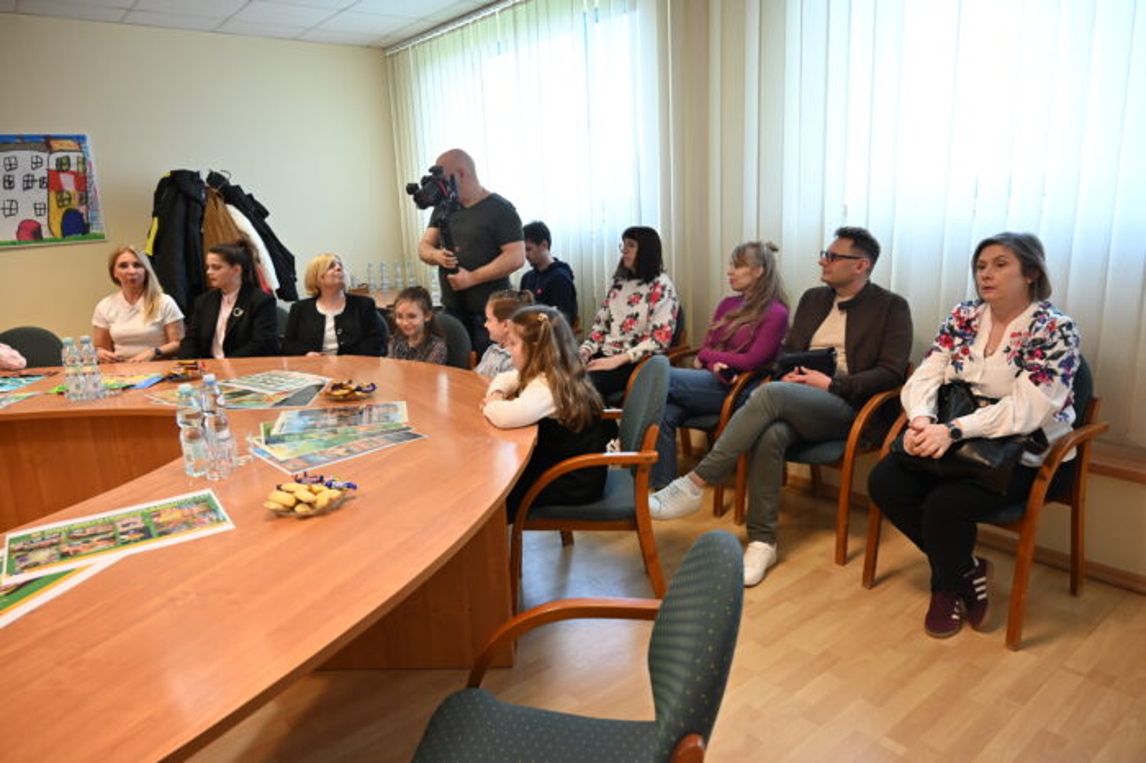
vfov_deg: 53.1
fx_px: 764
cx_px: 573
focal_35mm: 24
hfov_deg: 73.8
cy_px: 382
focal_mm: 24
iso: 1400
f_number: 4
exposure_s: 1/125
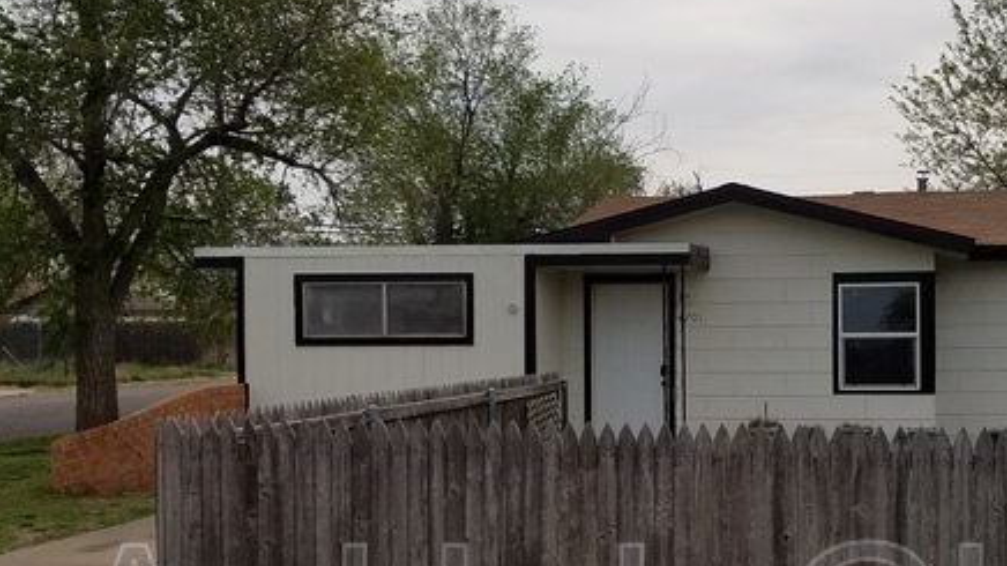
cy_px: 344
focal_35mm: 52
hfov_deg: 39.0
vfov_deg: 23.0
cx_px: 732
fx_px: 1388
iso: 50
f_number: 1.7
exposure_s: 1/5568
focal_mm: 4.2
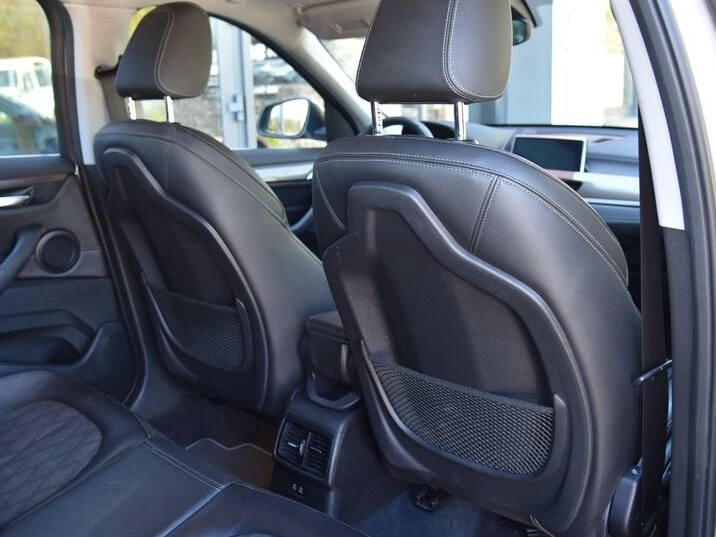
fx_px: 683
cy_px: 232
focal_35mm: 33
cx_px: 408
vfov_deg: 42.8
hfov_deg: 55.2
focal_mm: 24
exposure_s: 1/80
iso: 500
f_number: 4.5
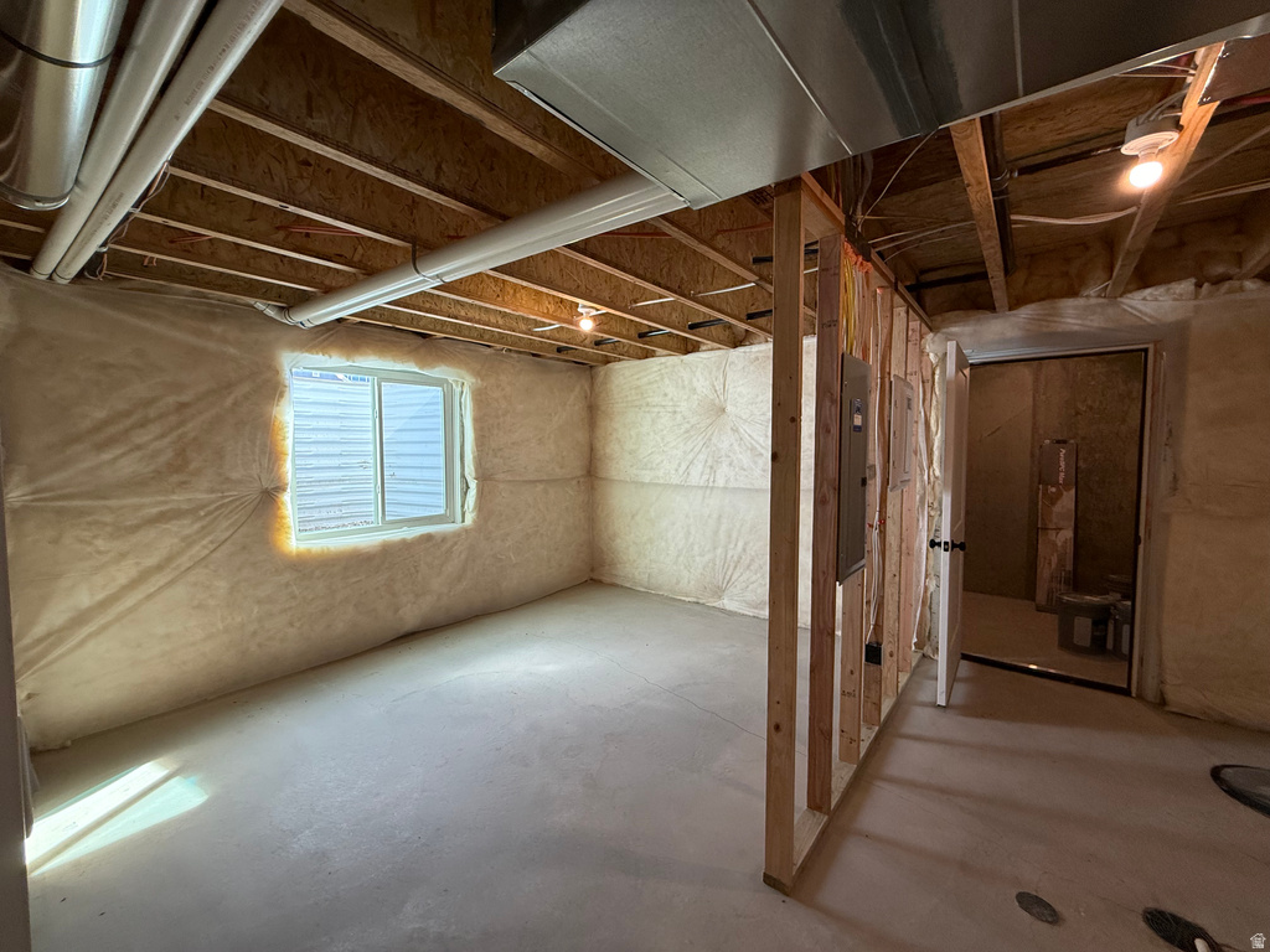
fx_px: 514
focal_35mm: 14
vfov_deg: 85.7
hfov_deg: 102.1
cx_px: 635
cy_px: 476
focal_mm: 2.22
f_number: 2.2
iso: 160
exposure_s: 1/120
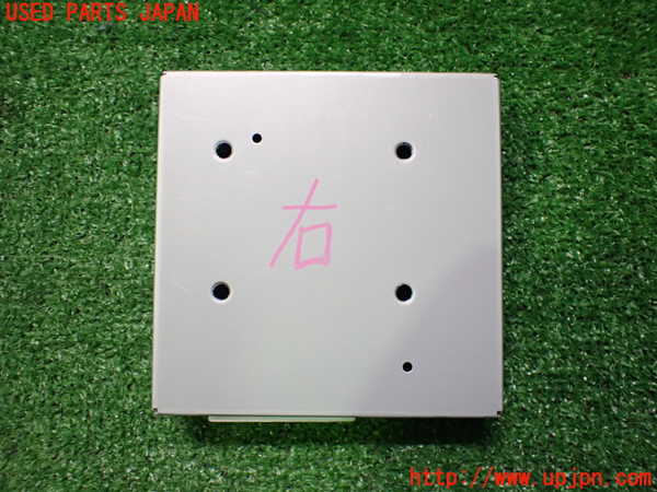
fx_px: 569
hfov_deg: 60.0
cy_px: 246
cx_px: 328
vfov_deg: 46.8
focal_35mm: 30
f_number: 2.3
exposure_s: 1/100
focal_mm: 5.4
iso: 800
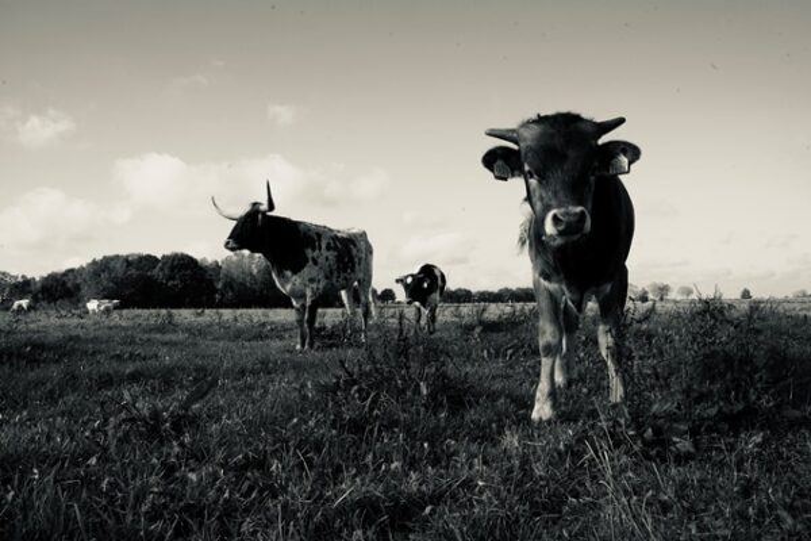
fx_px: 631
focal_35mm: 28
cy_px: 270
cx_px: 406
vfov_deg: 46.4
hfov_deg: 65.5
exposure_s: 1/80
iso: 400
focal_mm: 28
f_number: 22
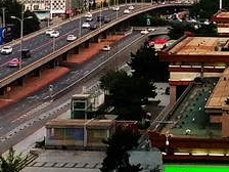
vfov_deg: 14.2
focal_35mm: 100
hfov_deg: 19.4
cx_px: 195
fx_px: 662
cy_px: -46
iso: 125
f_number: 2
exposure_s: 1/100
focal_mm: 4.5
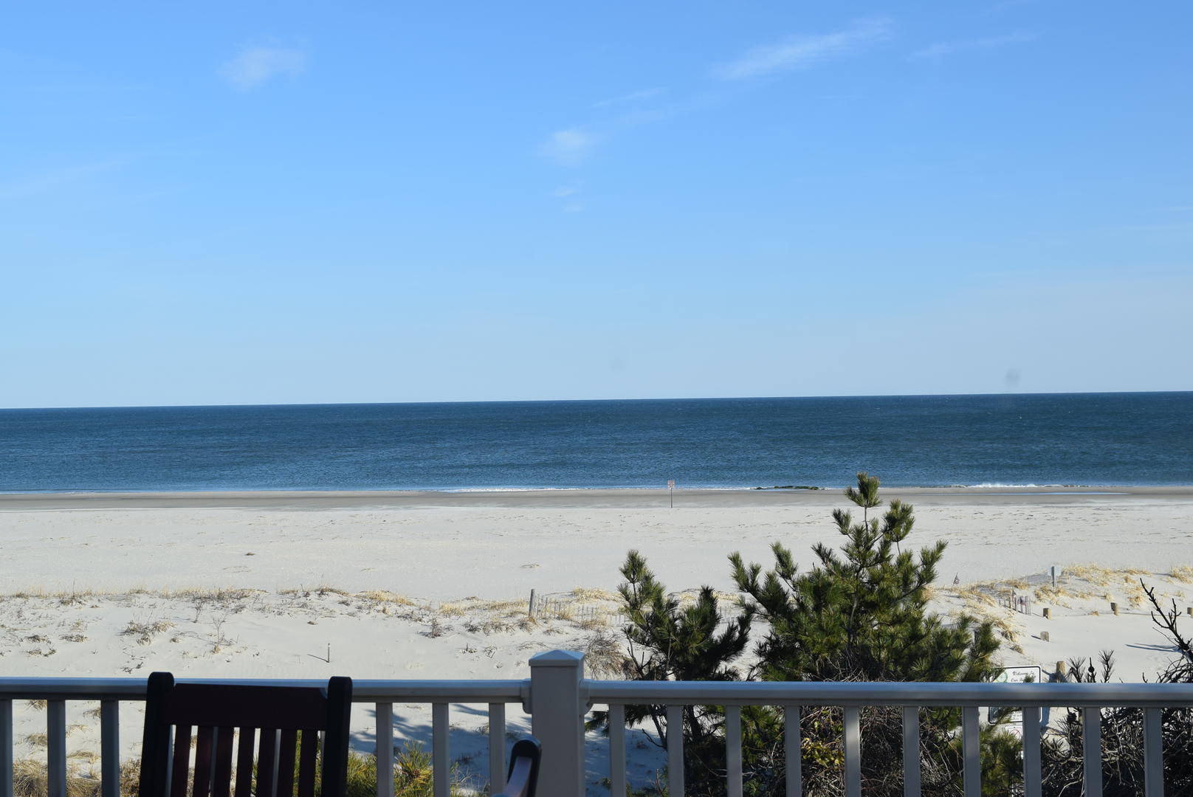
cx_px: 596
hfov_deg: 41.1
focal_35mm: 48
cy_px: 398
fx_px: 1592
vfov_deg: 28.1
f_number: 10
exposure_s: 1/400
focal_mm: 32
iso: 200
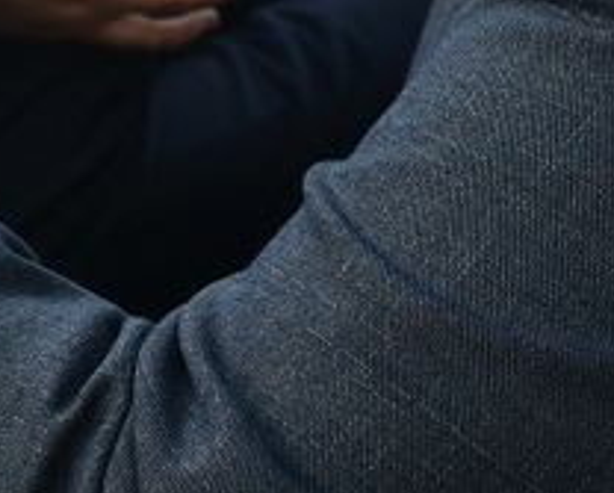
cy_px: -226
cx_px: -148
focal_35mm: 142
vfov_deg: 10.6
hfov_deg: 13.2
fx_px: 2584
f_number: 6.3
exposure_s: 1/250
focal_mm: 21
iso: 500
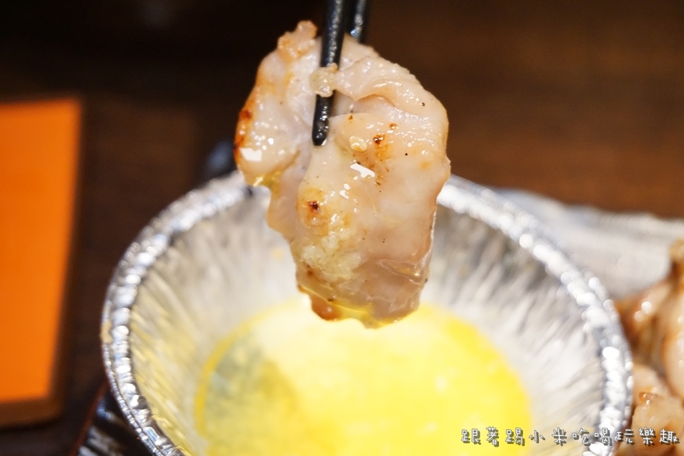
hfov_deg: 33.4
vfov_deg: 22.6
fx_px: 1140
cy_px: 228
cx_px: 342
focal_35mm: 60
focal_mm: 40
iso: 3200
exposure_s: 1/80
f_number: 5.6
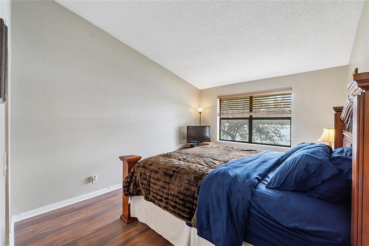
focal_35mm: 15
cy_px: 123
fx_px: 154
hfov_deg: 100.4
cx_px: 184
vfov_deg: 77.3
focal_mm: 10
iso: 160
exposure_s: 1/10
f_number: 11
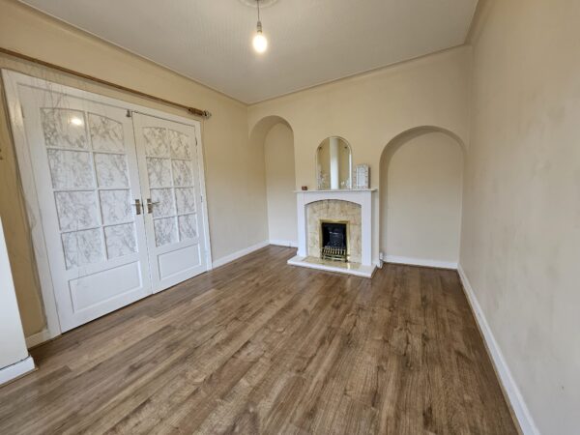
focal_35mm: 13
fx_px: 218
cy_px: 218
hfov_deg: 106.2
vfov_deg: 89.9
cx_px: 290
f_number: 2.2
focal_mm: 1.74
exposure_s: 1/50
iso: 100
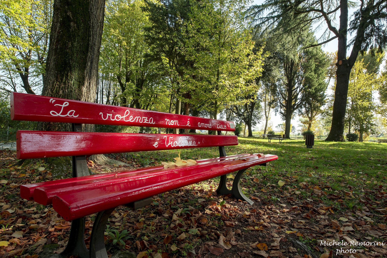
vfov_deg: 62.0
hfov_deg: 84.0
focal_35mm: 20
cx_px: 194
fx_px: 215
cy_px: 129
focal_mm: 20
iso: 125
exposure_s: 1/30
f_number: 14
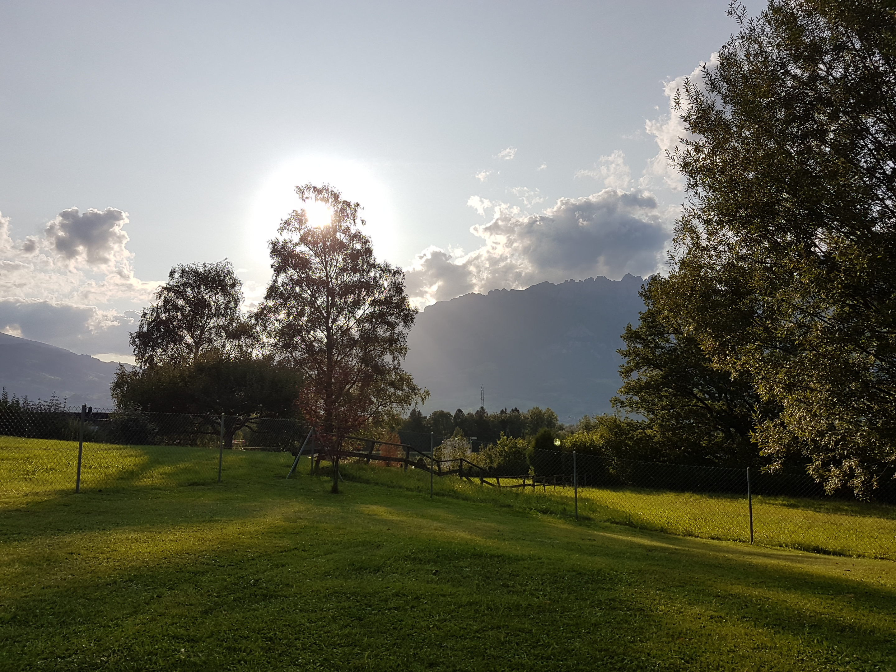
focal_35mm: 26
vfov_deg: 53.1
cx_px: 448
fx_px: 673
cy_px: 336
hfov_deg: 67.3
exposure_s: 1/5296
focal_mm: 4.2
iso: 40
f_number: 1.7
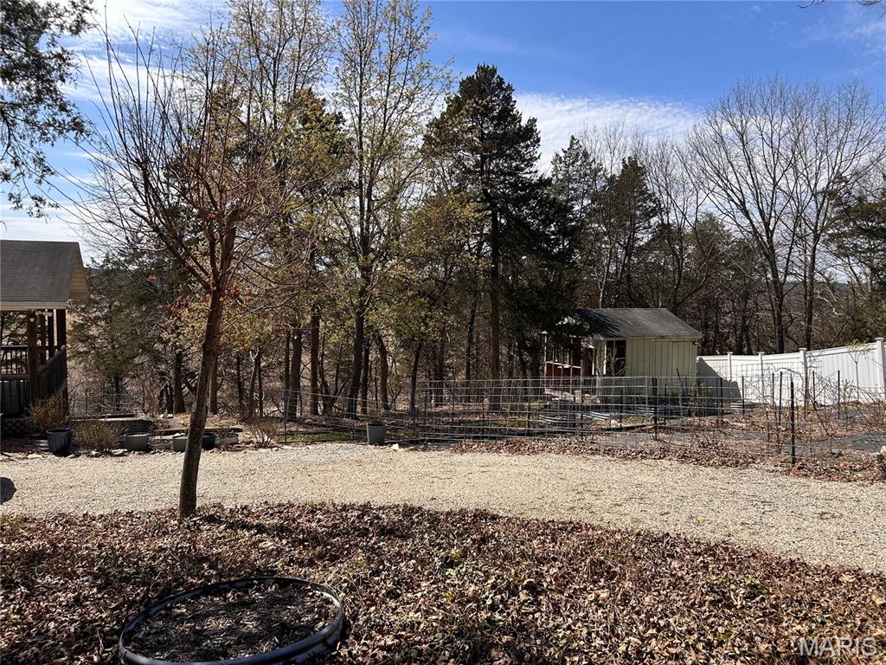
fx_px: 665
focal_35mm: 26
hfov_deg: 67.3
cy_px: 332
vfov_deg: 53.1
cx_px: 443
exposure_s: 1/3831
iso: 50
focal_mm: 5.7
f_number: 1.5
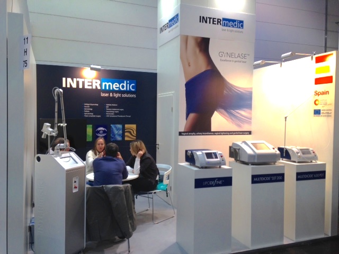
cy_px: 127
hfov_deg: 55.4
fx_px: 323
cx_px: 170
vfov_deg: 42.9
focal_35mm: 33
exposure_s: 1/60
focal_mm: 4.12
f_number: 2.4
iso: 50
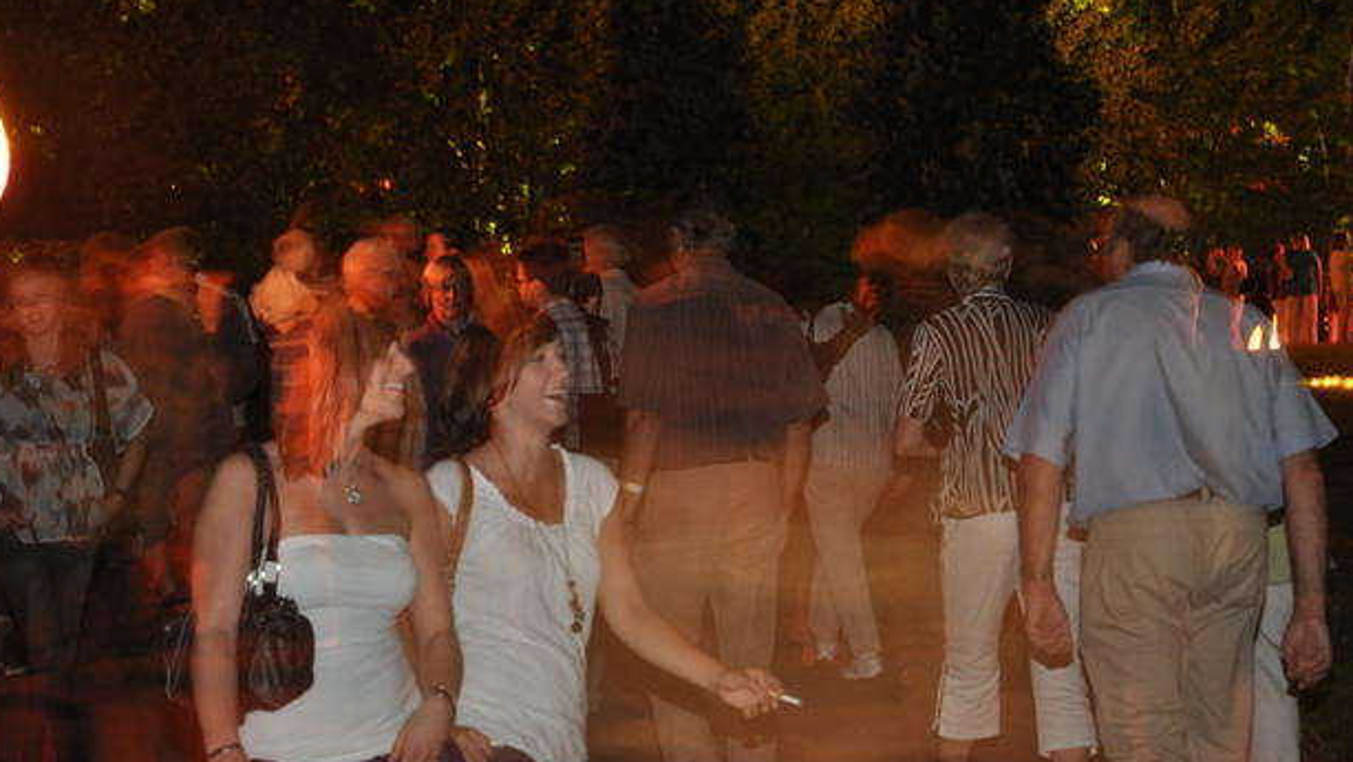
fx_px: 3875
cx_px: 673
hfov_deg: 19.8
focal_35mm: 108
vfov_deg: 11.2
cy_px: 358
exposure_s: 1
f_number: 5.6
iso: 800
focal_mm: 68
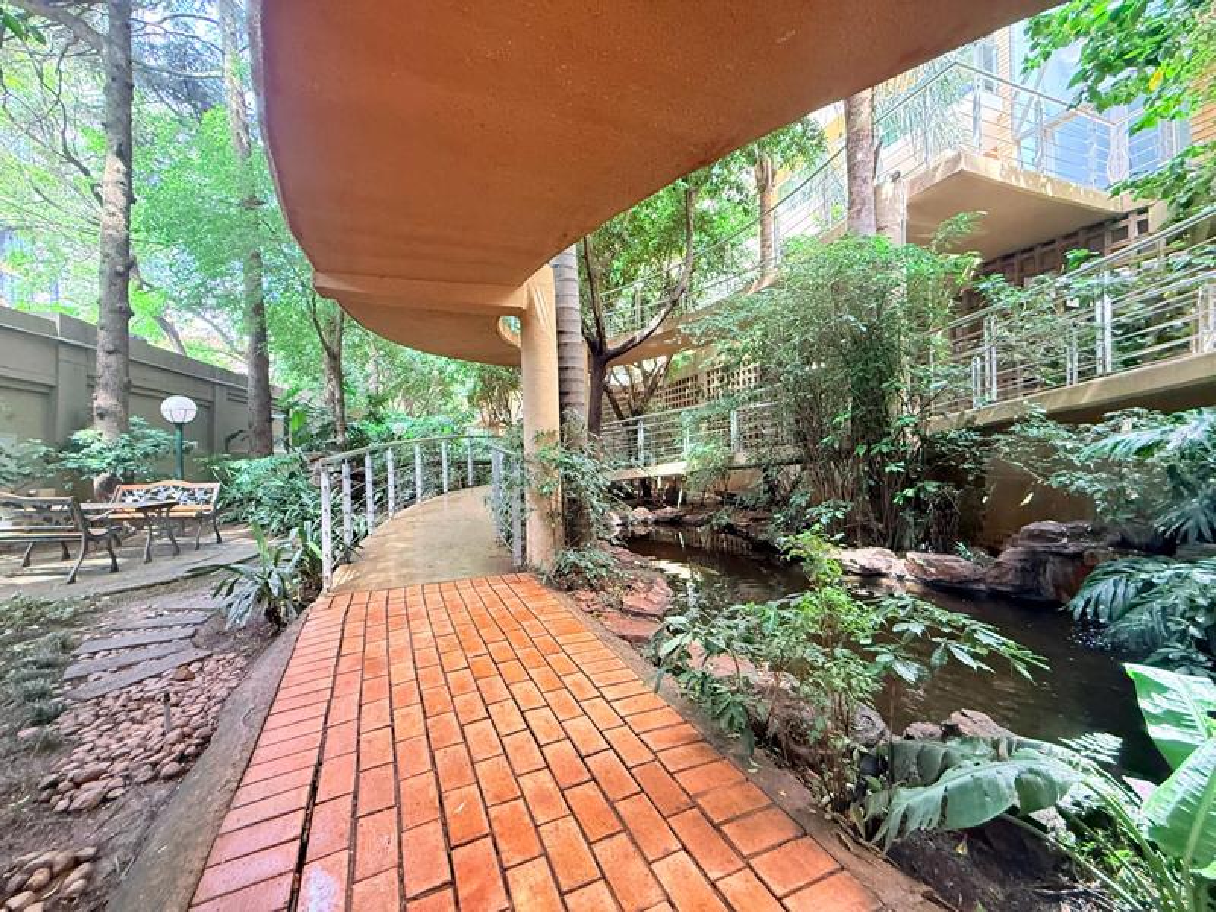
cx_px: 608
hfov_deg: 102.1
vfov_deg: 85.7
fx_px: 492
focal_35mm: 14
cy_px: 456
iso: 400
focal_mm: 2.22
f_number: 2.2
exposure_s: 1/67
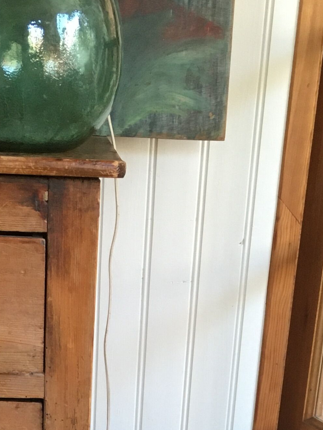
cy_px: 610
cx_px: 107
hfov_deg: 16.7
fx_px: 1095
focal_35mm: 88
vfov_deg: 19.8
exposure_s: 1/33
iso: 160
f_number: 2.2
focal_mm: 4.15
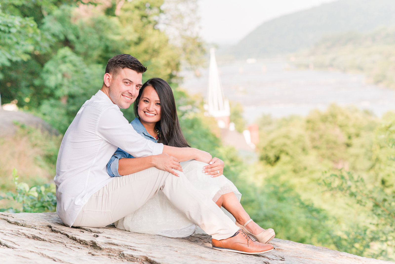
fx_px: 933
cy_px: 132
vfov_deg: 16.1
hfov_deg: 23.9
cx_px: 198
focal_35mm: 85
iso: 250
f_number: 2.5
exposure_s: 1/3200
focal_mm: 85
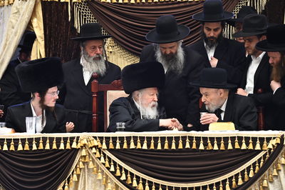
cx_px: 142
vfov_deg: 6.9
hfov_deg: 10.3
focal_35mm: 200
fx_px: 1582
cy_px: 95
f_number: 8
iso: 2000
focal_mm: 200
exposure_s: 1/125
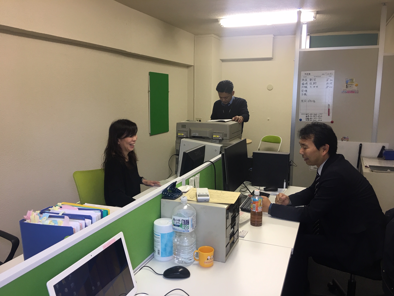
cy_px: 148
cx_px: 197
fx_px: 330
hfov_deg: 61.7
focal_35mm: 29
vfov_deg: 48.2
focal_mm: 4.15
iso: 25
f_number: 2.2
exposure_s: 1/15
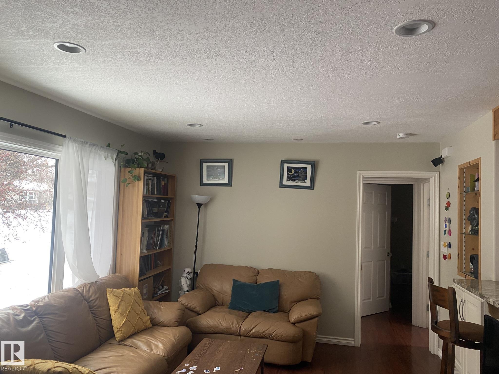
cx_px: 250
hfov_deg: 67.3
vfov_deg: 53.1
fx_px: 375
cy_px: 187
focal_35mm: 26
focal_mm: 4.25
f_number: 1.8
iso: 80
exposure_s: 1/60
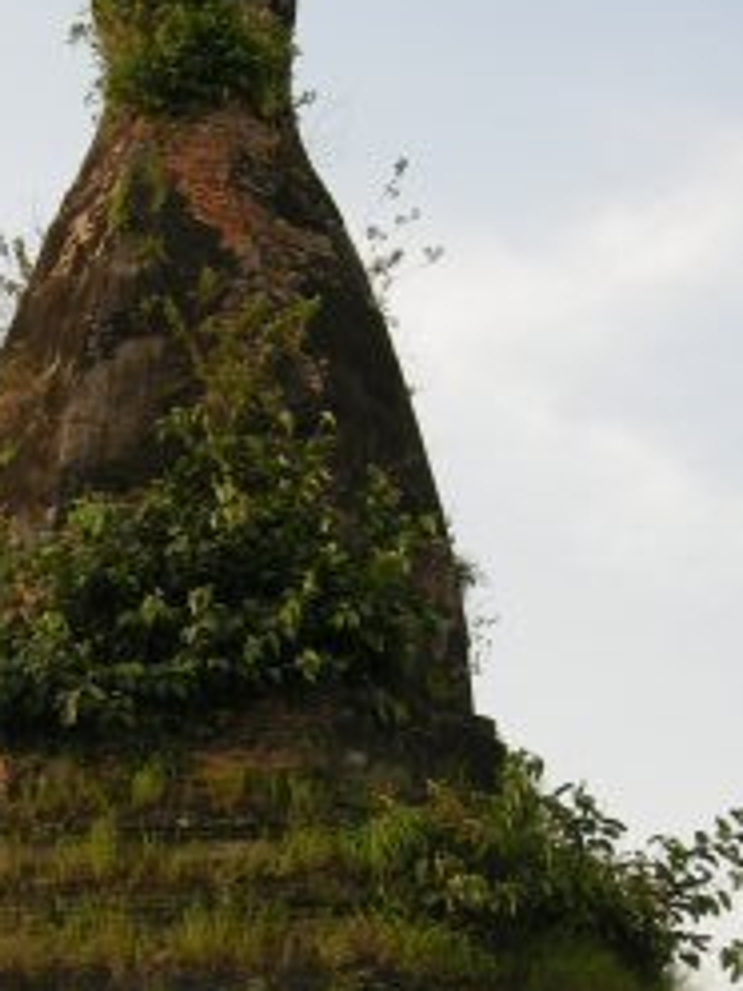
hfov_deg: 13.9
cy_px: 779
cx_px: 144
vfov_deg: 18.4
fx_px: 3034
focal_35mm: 106
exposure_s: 1/146
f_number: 4.5
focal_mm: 8.5
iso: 64
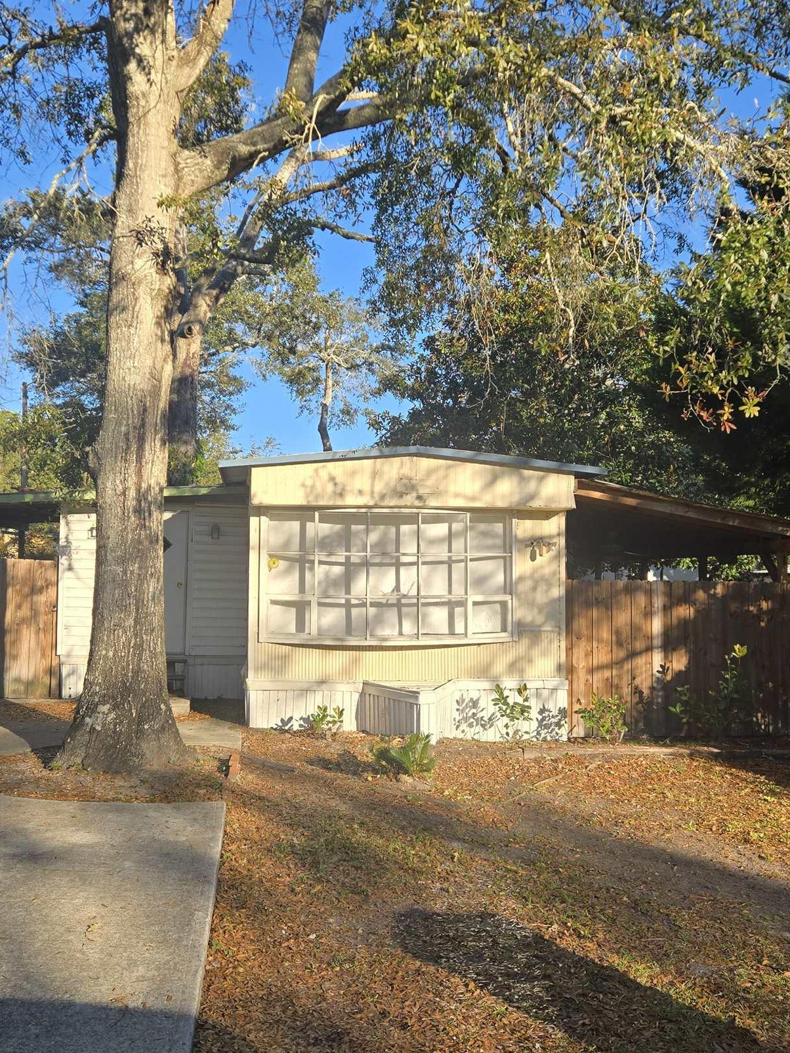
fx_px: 1004
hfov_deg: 42.9
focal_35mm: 33
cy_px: 528
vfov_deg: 55.4
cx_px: 365
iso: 25
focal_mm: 5.4
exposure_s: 1/1084
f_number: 1.8
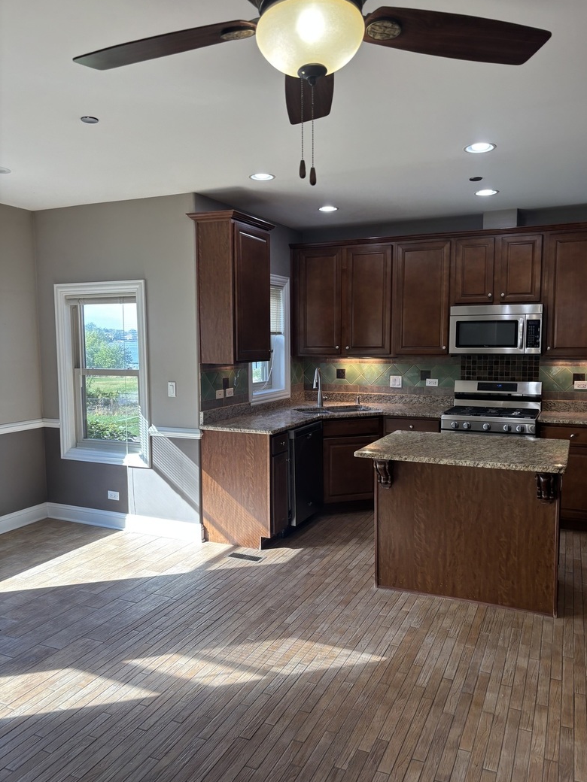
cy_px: 389
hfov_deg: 51.3
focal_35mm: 27
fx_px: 610
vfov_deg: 65.3
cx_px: 303
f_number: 1.6
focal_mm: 5.96
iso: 50
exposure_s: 1/120
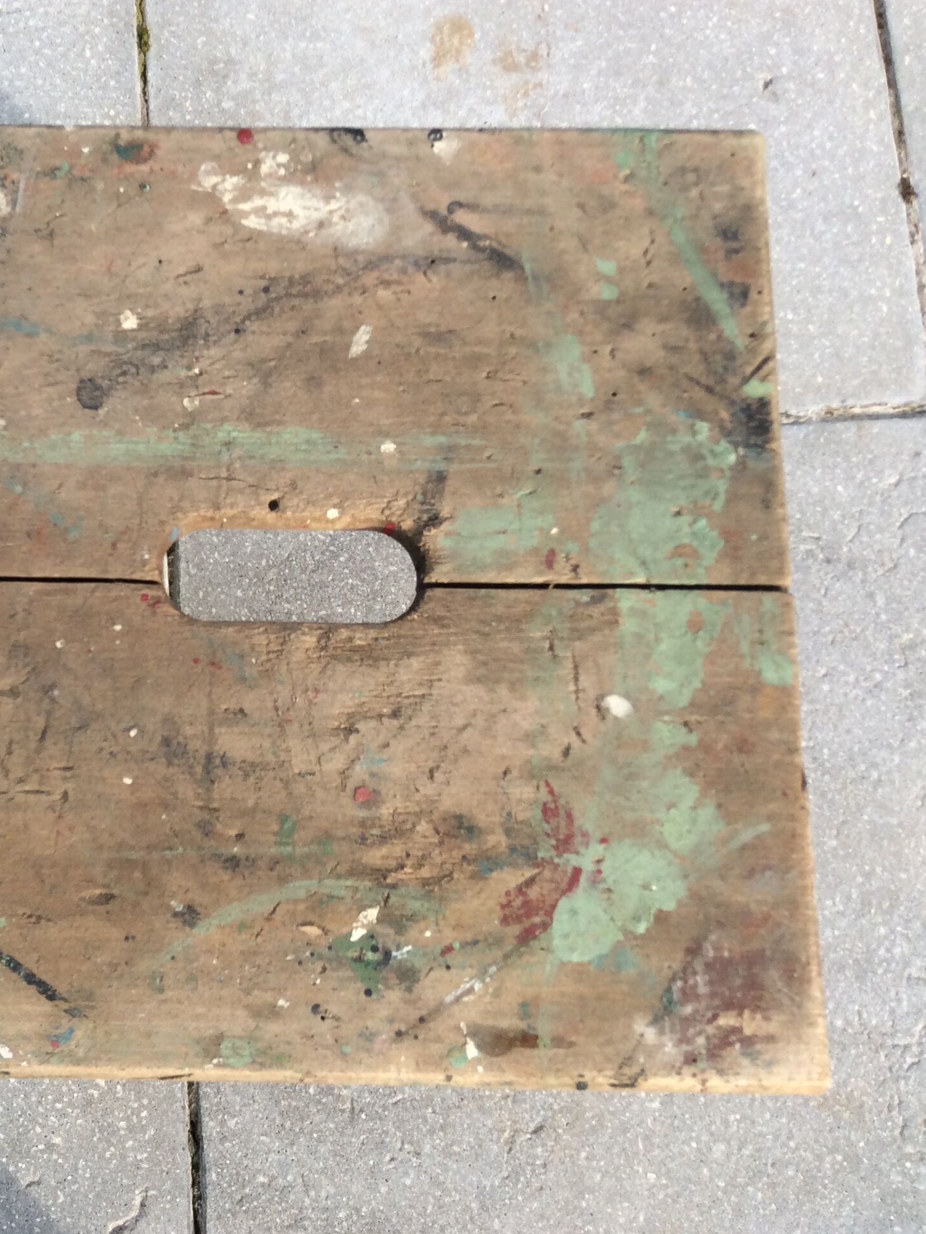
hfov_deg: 32.6
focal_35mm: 43
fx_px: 1533
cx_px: 172
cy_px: 617
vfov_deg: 43.8
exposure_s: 1/489
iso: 32
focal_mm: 3.3
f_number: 2.4
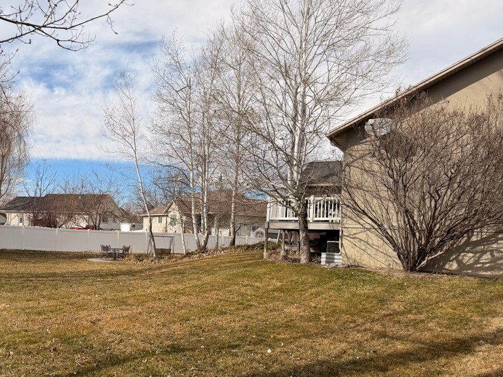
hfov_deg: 56.2
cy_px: 226
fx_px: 465
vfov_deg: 43.9
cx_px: 190
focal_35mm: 32
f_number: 1.78
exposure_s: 1/6711
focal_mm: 6.76
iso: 80
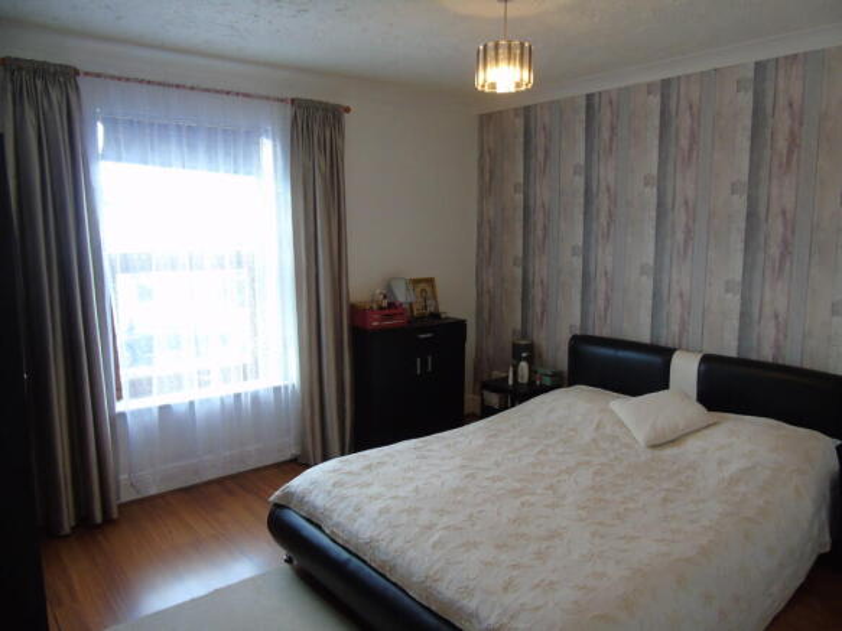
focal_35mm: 25
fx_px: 608
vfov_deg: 54.9
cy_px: 316
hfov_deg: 69.4
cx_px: 421
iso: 320
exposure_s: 1/30
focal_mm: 4.4
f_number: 3.4
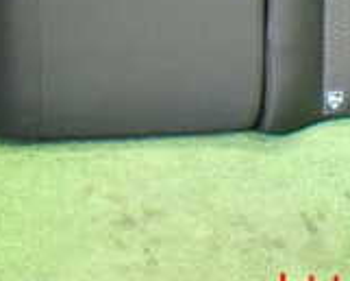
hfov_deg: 17.6
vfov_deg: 13.2
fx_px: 1130
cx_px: 117
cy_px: -168
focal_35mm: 109
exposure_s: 1/60
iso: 800
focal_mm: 5.4
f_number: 2.3
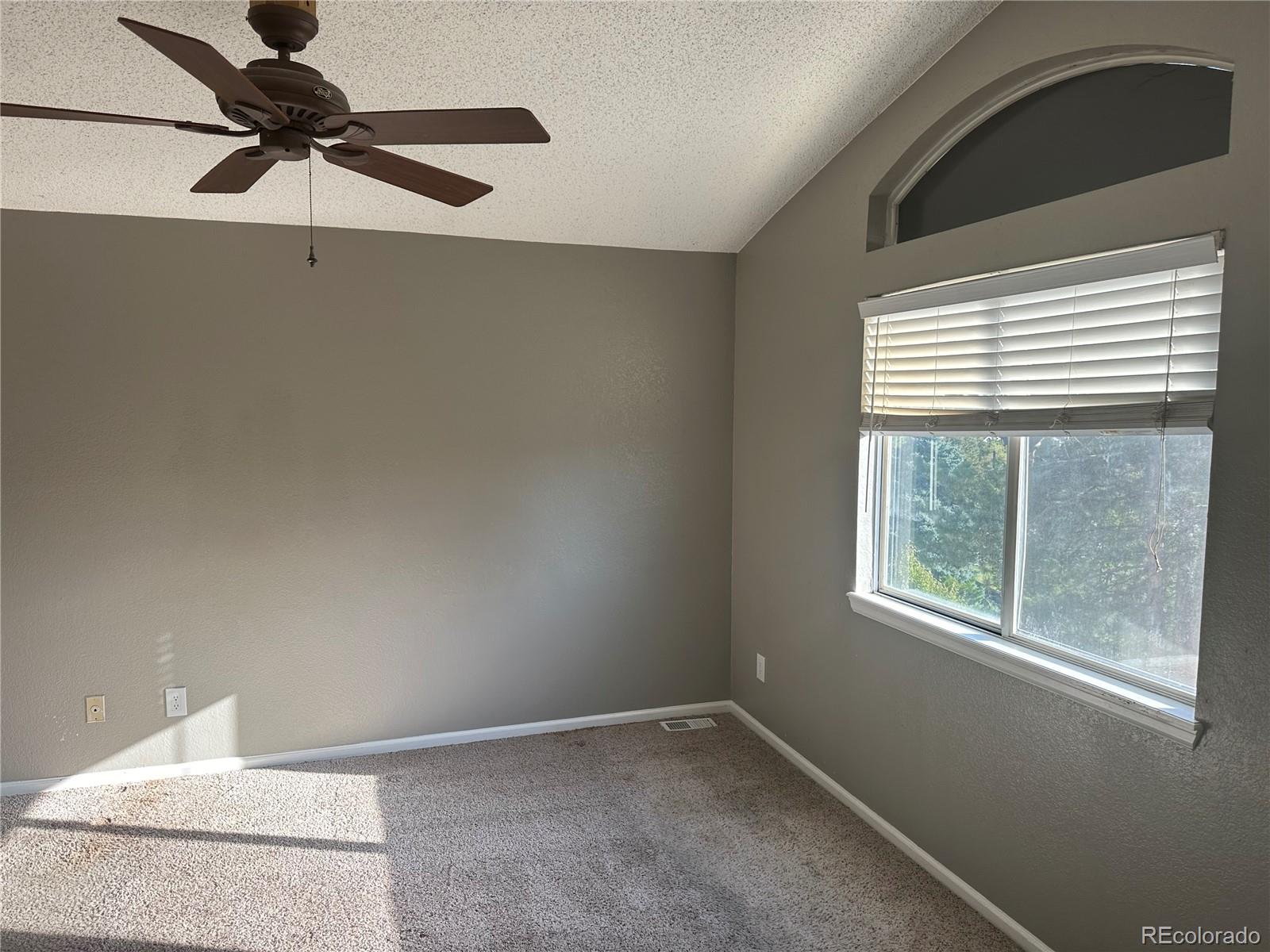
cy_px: 476
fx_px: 881
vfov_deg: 56.8
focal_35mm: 24
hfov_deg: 71.6
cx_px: 635
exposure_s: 1/360
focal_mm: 6.86
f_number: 1.78
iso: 80
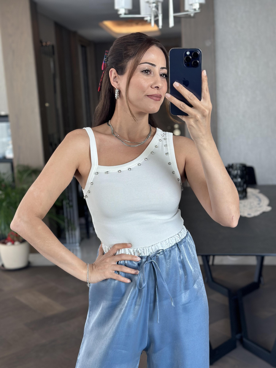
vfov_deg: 39.7
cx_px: 138
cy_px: 184
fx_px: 510
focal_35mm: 48
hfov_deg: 30.3
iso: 125
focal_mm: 6.86
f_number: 1.78
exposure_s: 1/120
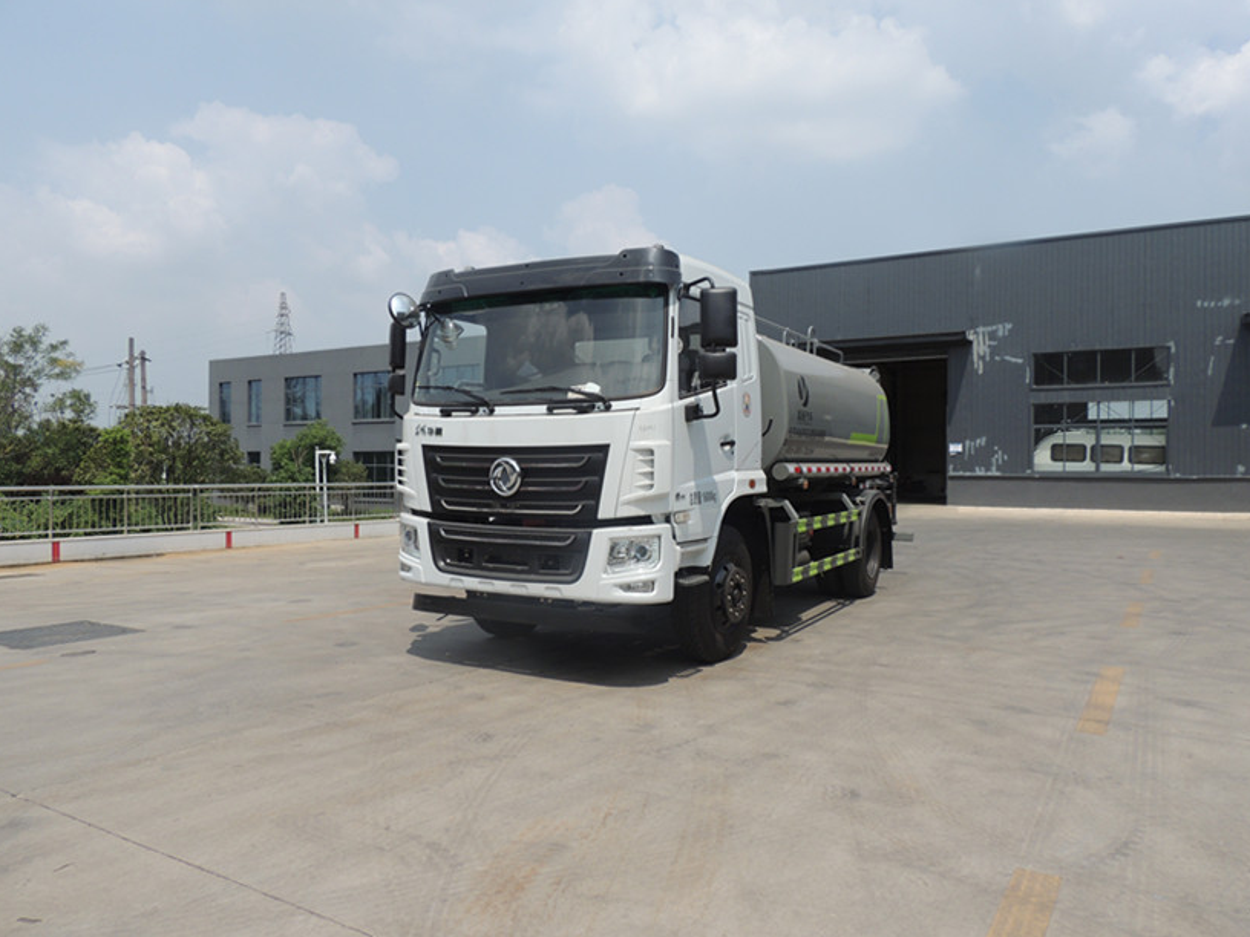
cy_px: 471
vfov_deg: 54.9
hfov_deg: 69.4
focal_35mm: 25
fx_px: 903
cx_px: 607
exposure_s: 1/1250
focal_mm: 4.3
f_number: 3.3
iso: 100
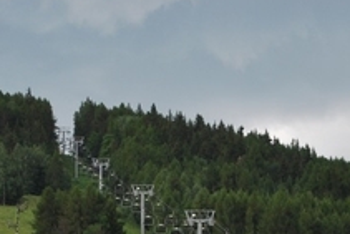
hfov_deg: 10.0
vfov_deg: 6.7
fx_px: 1994
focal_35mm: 205
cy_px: 308
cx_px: 229
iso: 160
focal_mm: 48
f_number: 5.6
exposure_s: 1/125
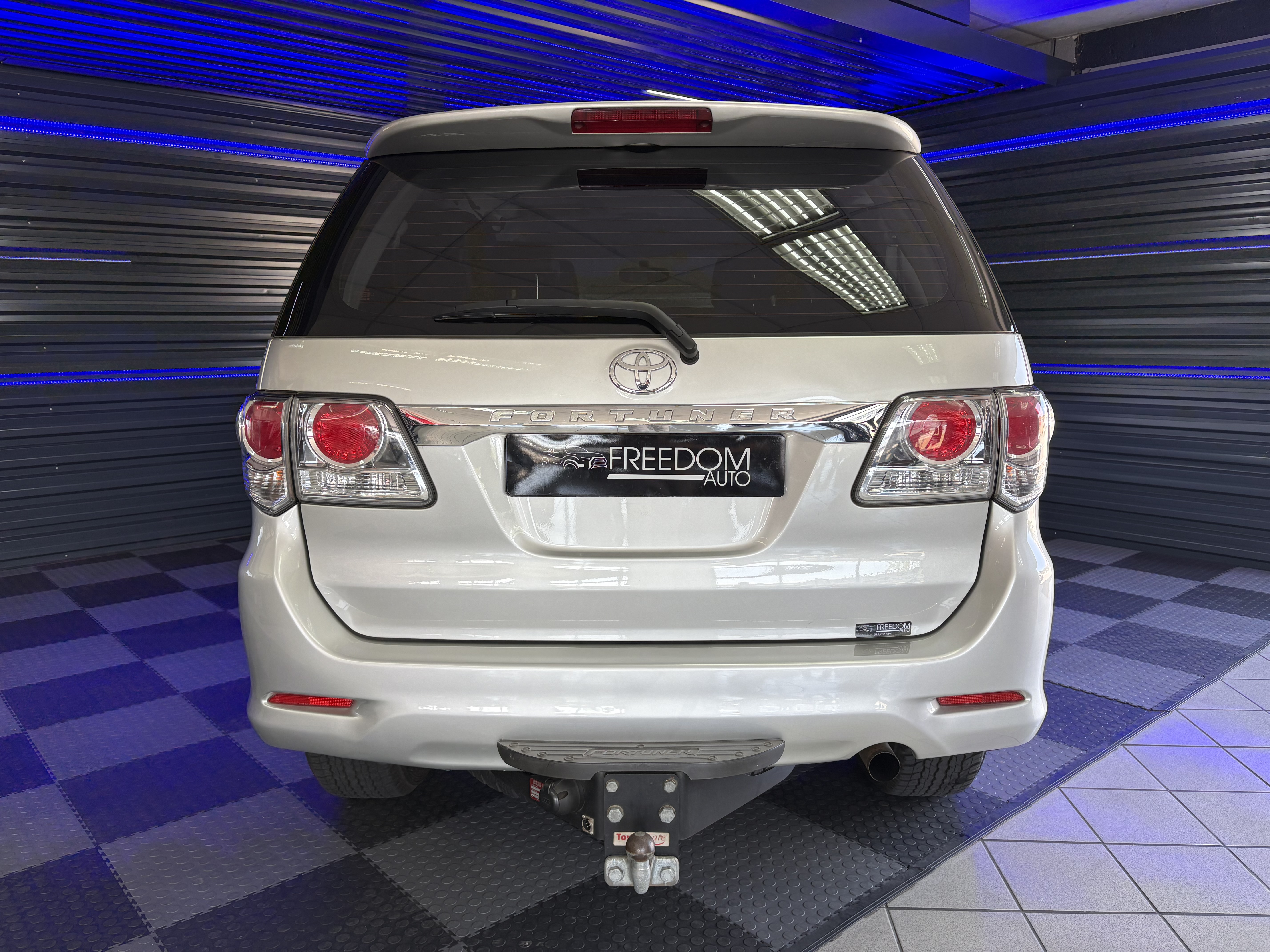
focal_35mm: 26
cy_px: 476
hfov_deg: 67.3
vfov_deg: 53.1
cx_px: 635
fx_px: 954
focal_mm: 5.96
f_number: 1.6
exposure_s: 1/100
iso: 40
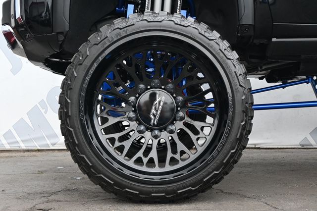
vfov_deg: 27.6
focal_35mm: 49
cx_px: 158
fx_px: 429
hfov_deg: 40.6
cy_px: 106
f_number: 5
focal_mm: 32.5
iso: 400
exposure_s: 1/250
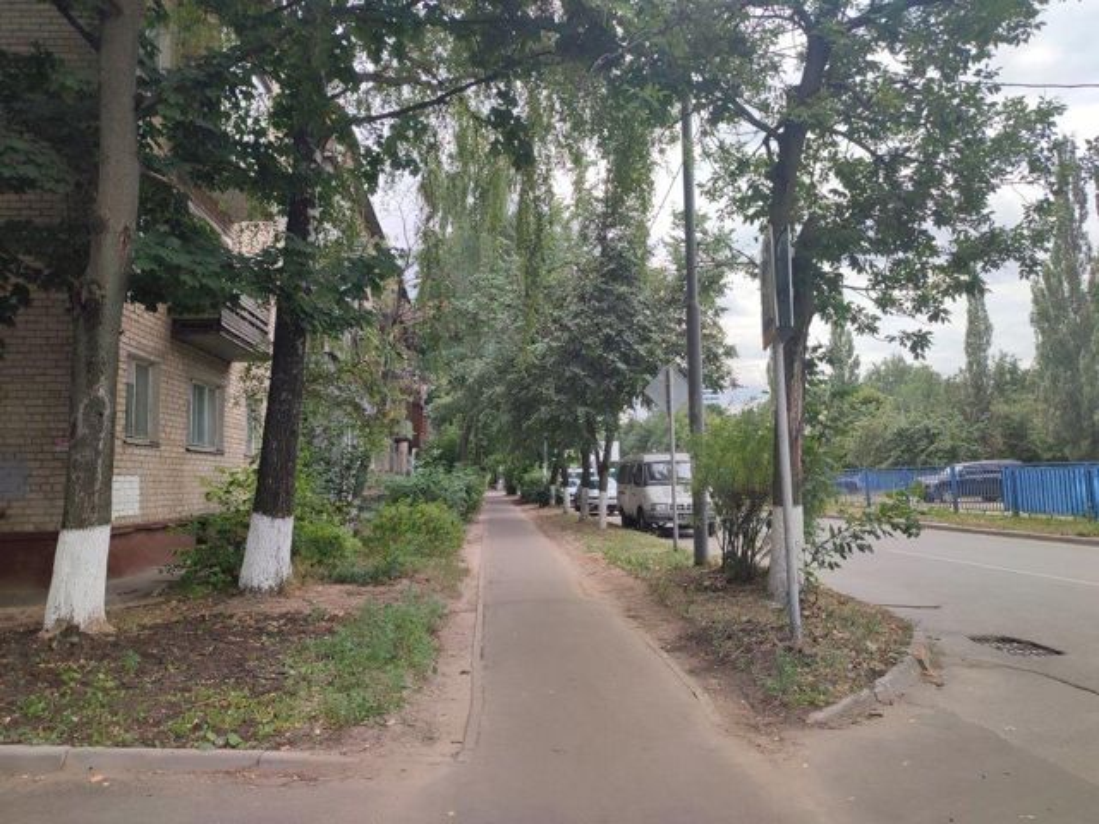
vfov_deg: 54.9
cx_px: 550
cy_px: 412
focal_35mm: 25
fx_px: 794
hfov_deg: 69.4
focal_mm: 6.04
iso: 50
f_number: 1.9
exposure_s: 1/289
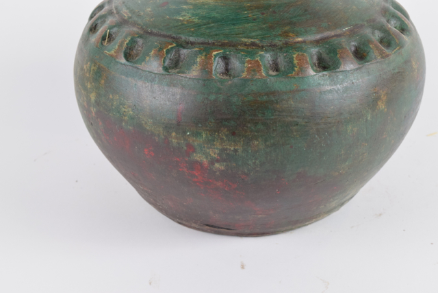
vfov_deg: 16.6
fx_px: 1004
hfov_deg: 24.6
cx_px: 219
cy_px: 146
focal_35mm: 82
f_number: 9
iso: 800
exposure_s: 1/125
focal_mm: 55
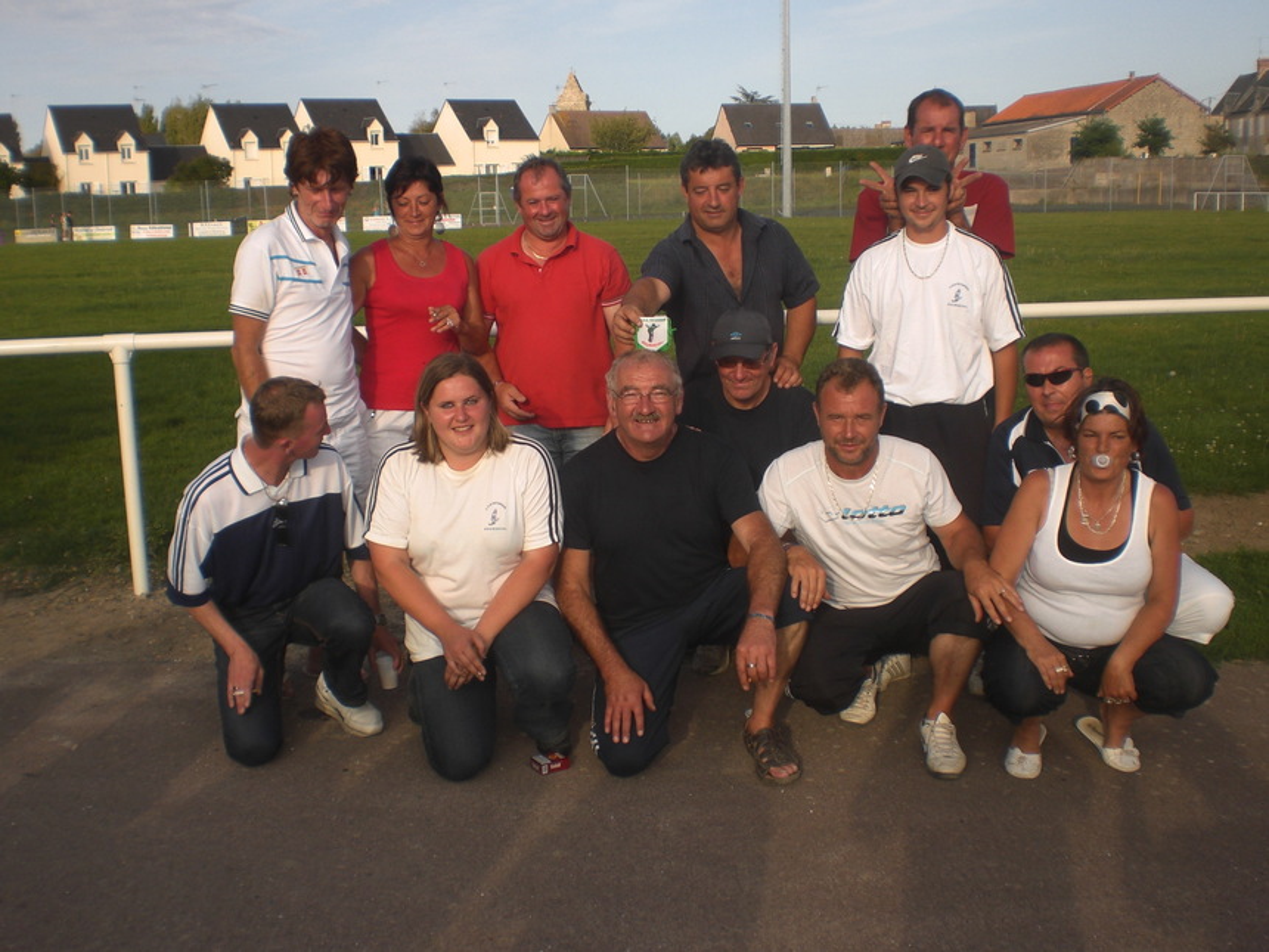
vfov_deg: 37.7
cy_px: 476
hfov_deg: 49.0
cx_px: 634
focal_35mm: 38
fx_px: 1393
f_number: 4.4
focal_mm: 6.3
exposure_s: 1/250
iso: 50
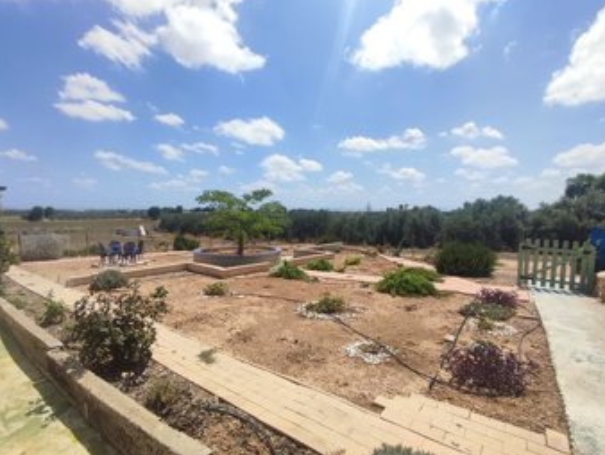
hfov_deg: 90.9
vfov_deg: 74.8
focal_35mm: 17
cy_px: 238
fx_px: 297
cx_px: 291
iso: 50
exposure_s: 1/2119
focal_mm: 1.65
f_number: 2.2
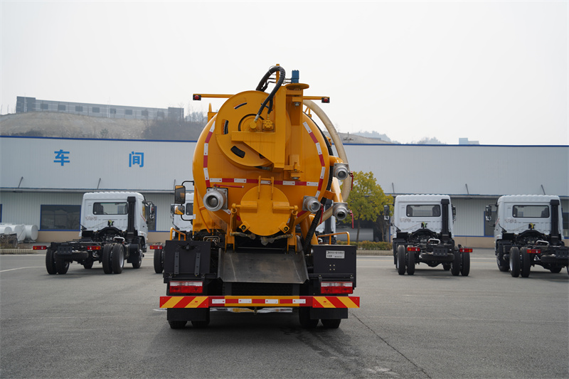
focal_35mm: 53
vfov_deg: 25.5
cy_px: 190
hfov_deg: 37.5
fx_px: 837
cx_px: 284
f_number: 3.5
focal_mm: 53
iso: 100
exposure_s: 1/800
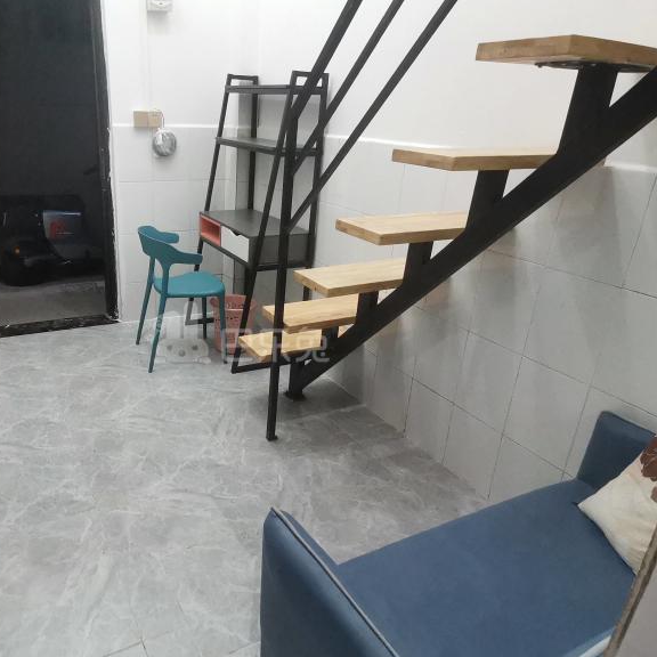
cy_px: 333
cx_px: 238
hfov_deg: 58.2
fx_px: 580
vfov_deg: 59.1
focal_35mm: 27
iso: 200
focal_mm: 1.78
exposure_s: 1/33.3
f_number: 2.4
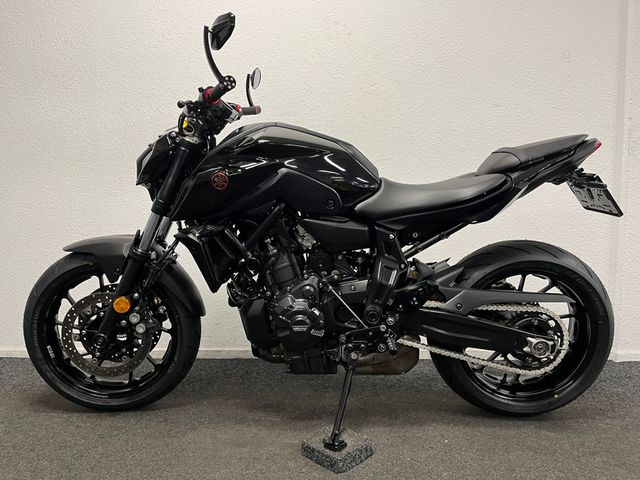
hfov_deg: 67.3
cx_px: 320
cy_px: 240
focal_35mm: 26
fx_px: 481
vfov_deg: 53.1
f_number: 1.6
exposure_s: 1/50
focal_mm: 5.1
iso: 100
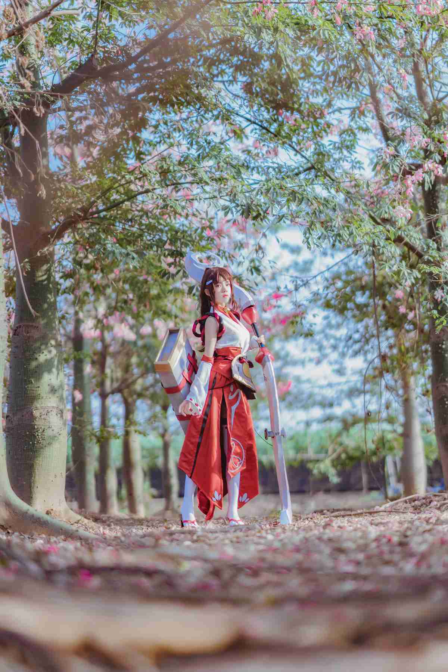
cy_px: 336
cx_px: 224
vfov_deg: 23.9
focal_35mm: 85
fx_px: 1586
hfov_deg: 16.1
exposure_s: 1/2500
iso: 160
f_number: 1.4
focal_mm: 85
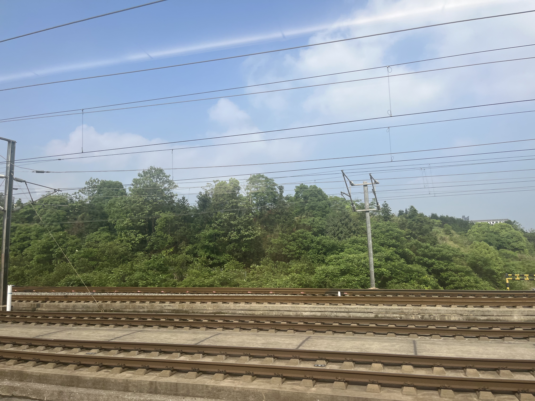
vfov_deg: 53.1
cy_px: 200
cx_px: 268
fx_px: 402
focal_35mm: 26
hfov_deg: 67.3
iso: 50
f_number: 1.6
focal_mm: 5.1
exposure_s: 1/878
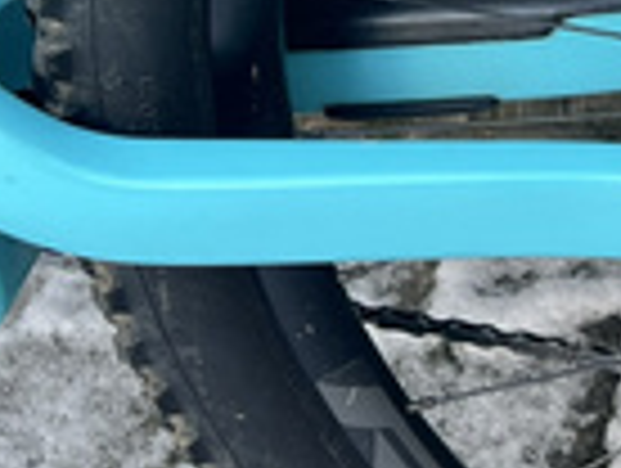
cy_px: -68
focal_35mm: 113
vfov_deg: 12.9
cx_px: 882
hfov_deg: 16.2
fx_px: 2031
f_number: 1.5
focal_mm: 5.7
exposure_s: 1/121
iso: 40
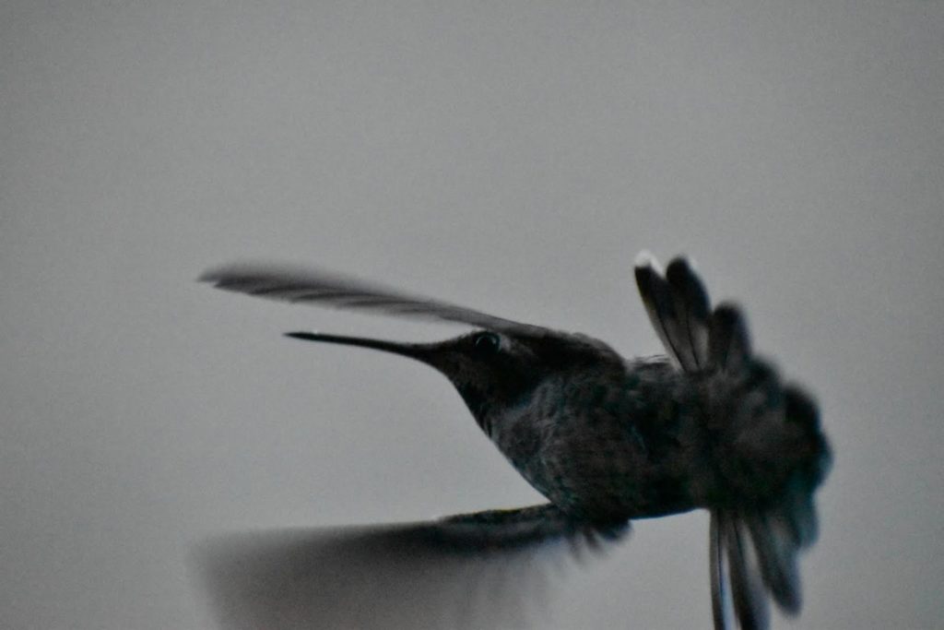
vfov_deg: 3.1
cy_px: 315
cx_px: 472
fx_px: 11801
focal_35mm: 450
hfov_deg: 4.6
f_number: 6.3
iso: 20000
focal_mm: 300
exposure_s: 1/1600
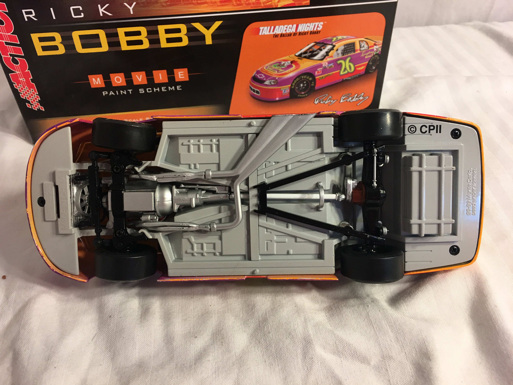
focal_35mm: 29
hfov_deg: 61.7
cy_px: 192
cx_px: 256
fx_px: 430
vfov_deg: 48.2
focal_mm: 4.15
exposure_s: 1/30
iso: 40
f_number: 2.2
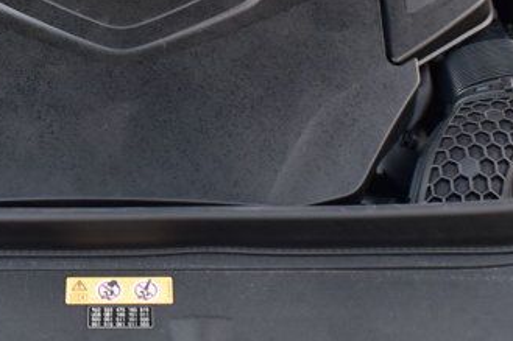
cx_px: 151
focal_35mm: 84
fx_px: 1196
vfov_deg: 16.1
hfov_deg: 24.0
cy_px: 51
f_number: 6.3
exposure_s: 1/15
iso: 640
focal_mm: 18
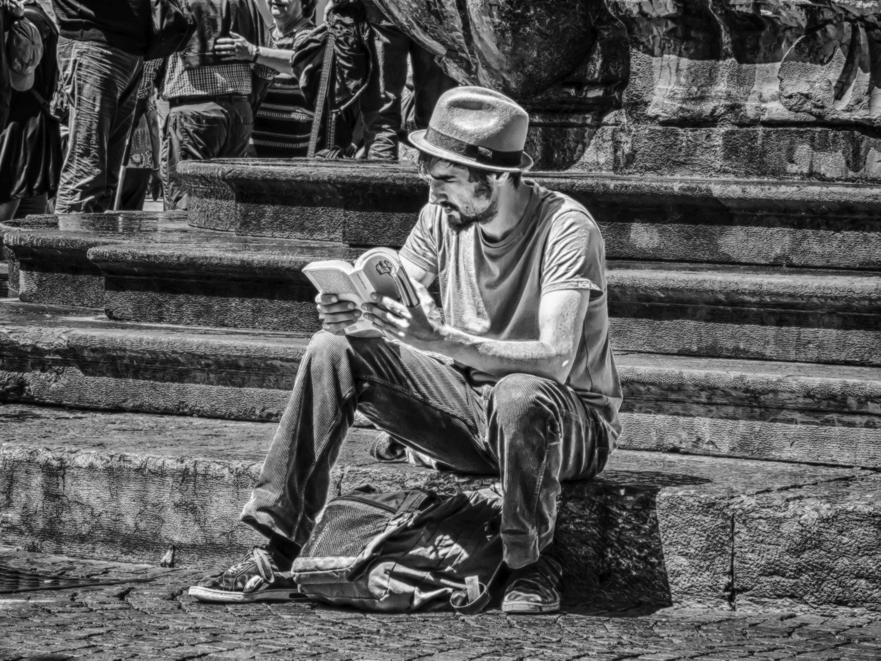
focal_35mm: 200
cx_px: 440
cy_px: 330
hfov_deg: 9.9
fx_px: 5090
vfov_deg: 7.4
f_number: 8
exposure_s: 1/250
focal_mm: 42.8
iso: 100
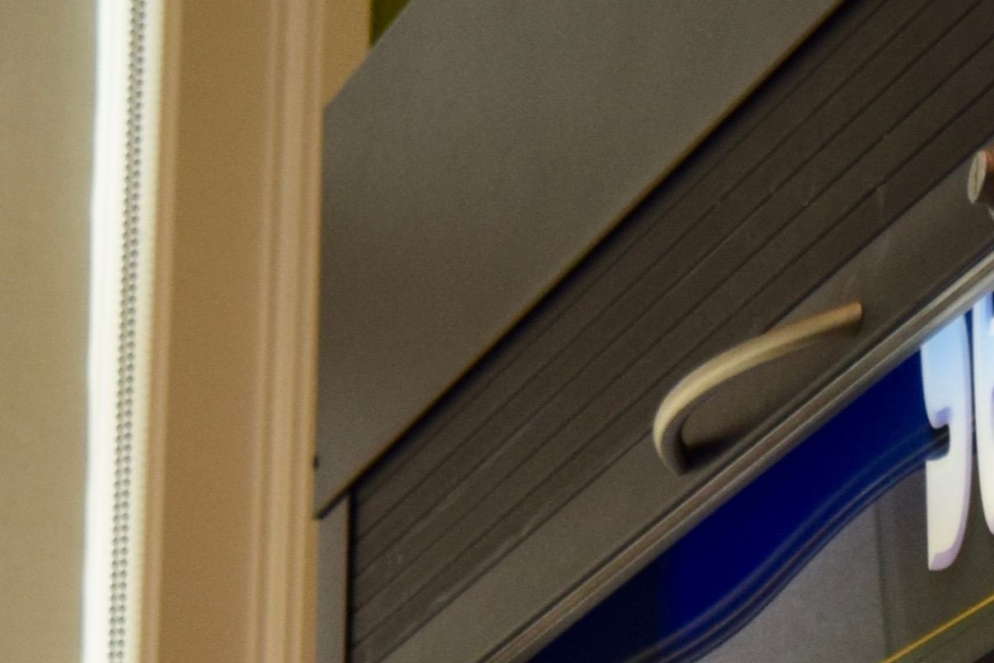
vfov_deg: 5.3
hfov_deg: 8.2
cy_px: 1554
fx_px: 6957
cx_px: 722
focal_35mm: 252
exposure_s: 1/250
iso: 400
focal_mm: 34
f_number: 4.5
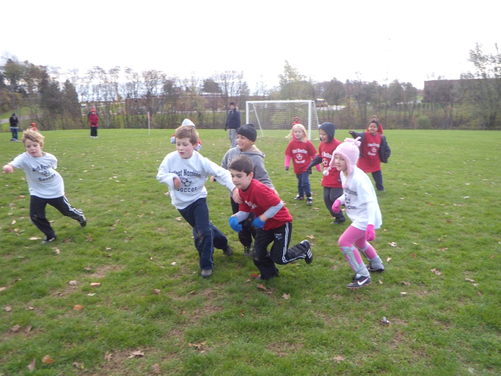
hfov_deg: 63.4
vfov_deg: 49.7
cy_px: 188
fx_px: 405
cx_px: 250
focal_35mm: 28
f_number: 2.8
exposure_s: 1/250
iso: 100
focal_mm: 6
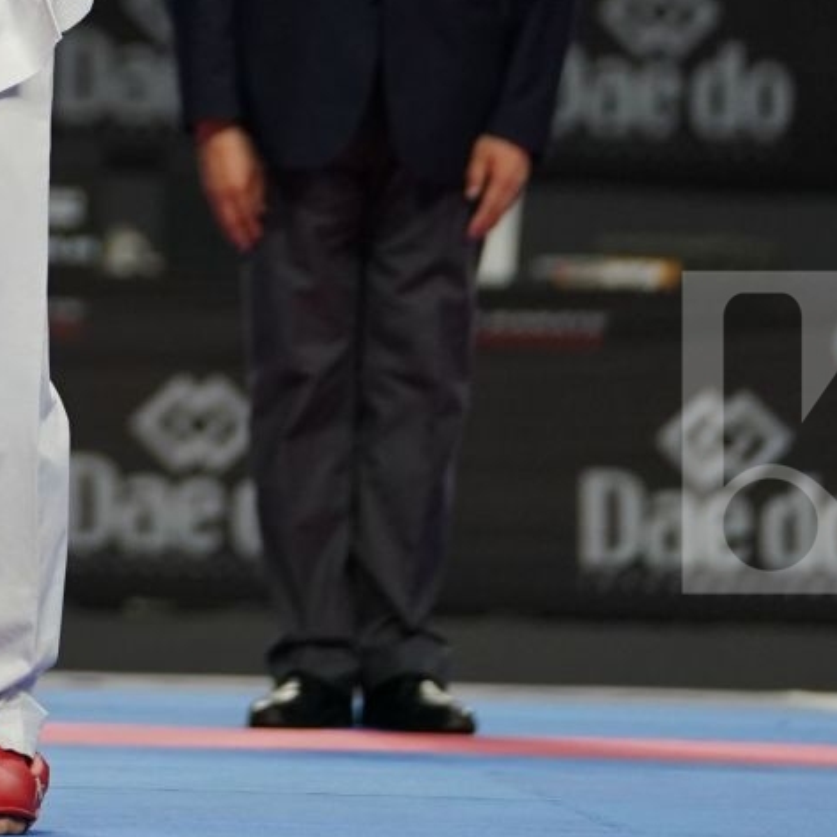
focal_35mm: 498
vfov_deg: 3.5
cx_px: -352
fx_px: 13623
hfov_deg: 3.5
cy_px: -196
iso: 1250
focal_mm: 154
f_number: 2.8
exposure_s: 1/1000
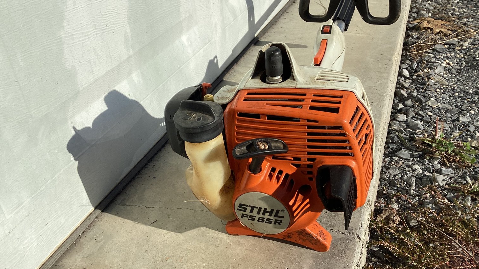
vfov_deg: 34.6
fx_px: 432
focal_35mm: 34
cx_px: 240
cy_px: 140
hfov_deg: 58.0
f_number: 2.4
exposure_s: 1/2469
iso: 25
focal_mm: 3.3
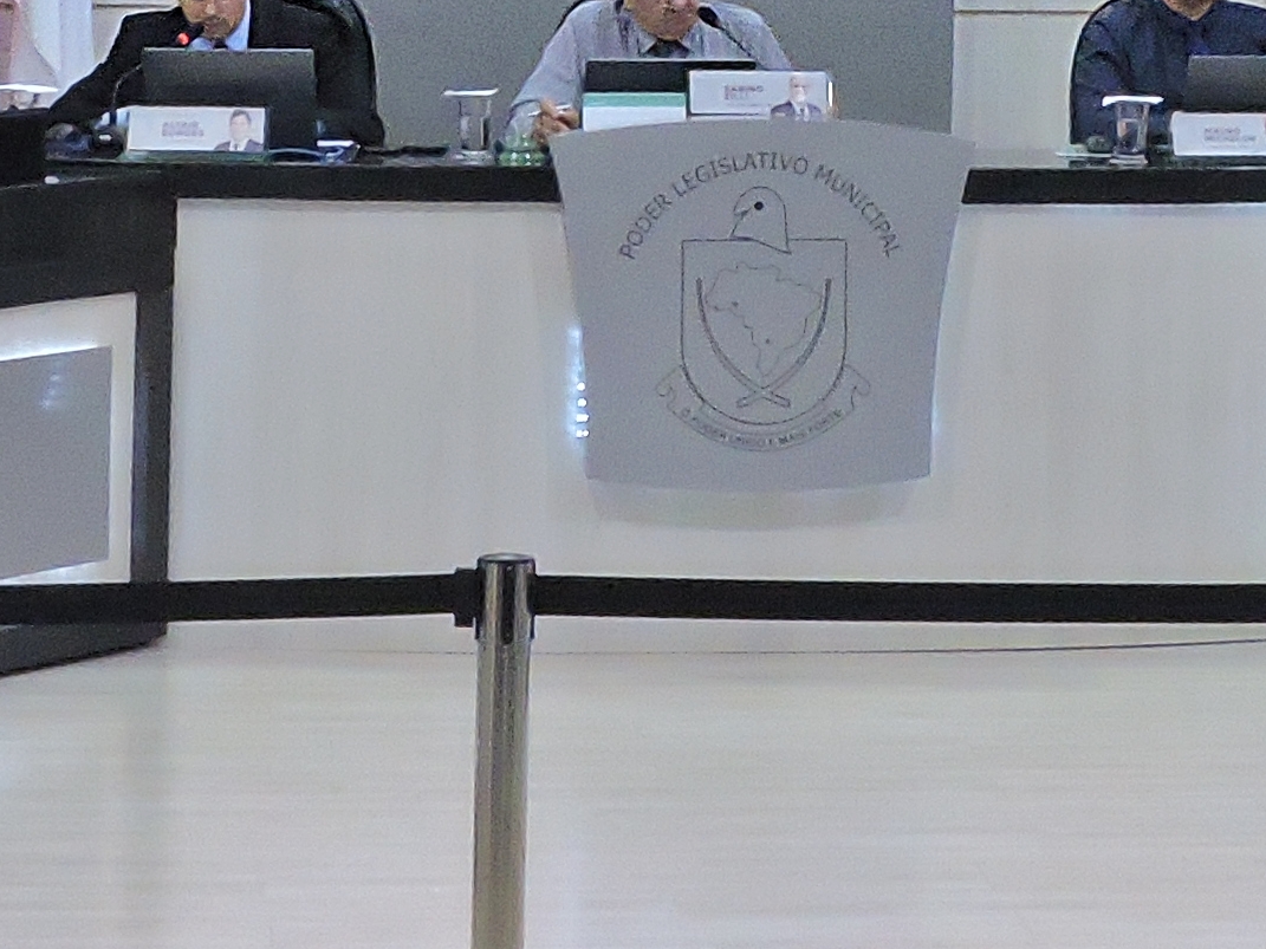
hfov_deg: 13.9
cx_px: 818
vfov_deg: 10.2
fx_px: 5193
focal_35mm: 142
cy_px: -258
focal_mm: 5.9
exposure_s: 1/30
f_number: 4.5
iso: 800
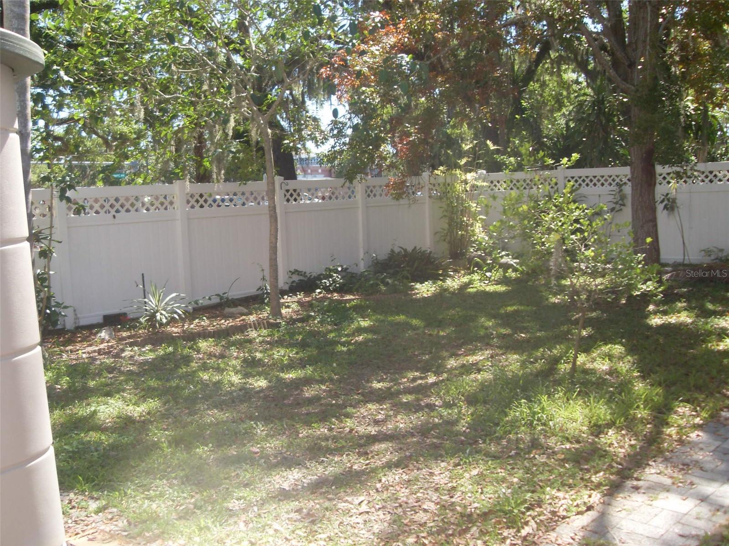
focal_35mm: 37
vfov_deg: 38.7
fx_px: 779
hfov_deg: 50.1
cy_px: 273
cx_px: 364
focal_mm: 6.3
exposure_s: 1/90
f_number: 7
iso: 80
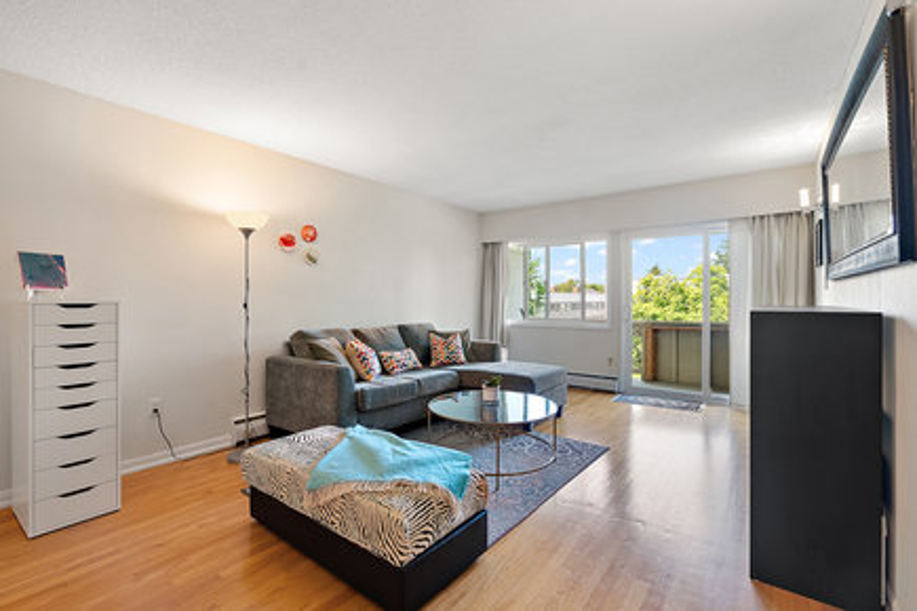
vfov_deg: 73.7
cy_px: 306
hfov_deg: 96.7
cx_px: 458
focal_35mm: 16
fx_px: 408
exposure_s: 1/5
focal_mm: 16
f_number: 7.1
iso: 320
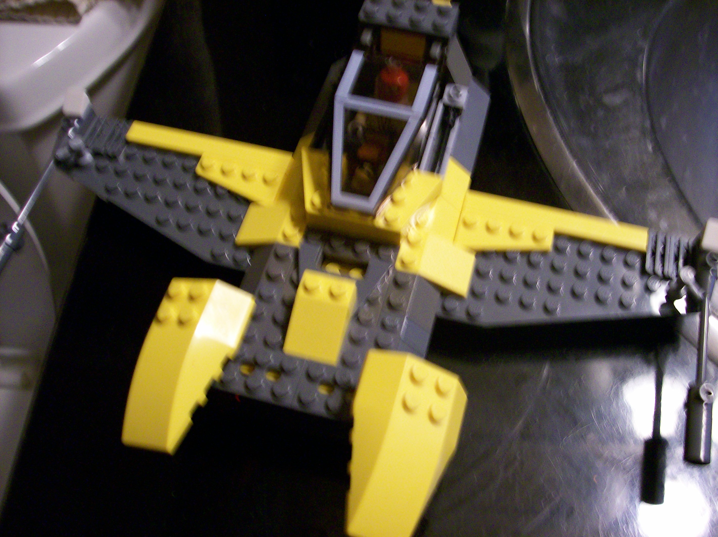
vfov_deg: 39.6
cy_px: 268
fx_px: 746
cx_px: 359
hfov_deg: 51.4
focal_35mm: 36
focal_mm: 6
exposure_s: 1/8
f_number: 2.7
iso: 160
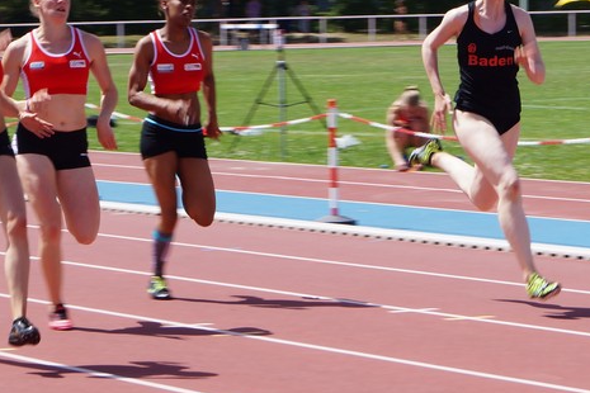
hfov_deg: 14.5
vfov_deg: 9.7
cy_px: 135
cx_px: 241
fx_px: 2311
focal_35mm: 141
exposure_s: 1/125
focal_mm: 55
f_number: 11
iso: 100
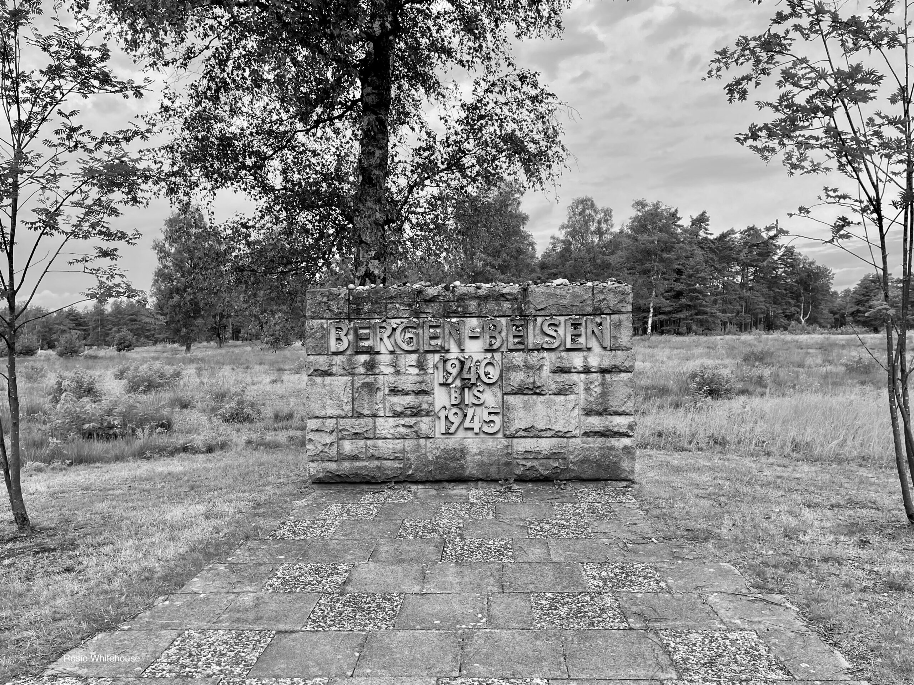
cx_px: 457
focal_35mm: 26
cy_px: 342
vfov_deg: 53.1
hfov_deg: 67.3
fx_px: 687
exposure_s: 1/2257
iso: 32
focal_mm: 4.2
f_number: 1.6
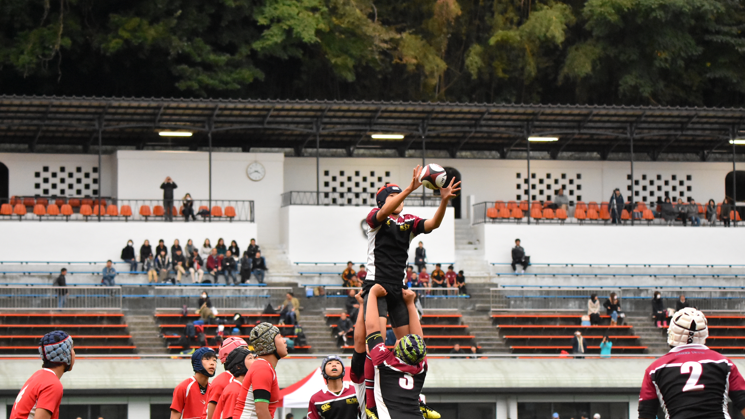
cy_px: 228
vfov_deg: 7.7
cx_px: 372
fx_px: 3121
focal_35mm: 158
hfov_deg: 13.6
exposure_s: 1/1600
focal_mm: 100
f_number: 5
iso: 6400
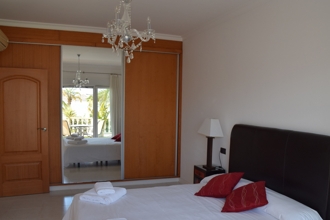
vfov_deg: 41.0
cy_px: 127
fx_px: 293
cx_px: 181
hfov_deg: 58.6
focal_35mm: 32
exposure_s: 1/250
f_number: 8
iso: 400
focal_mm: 18
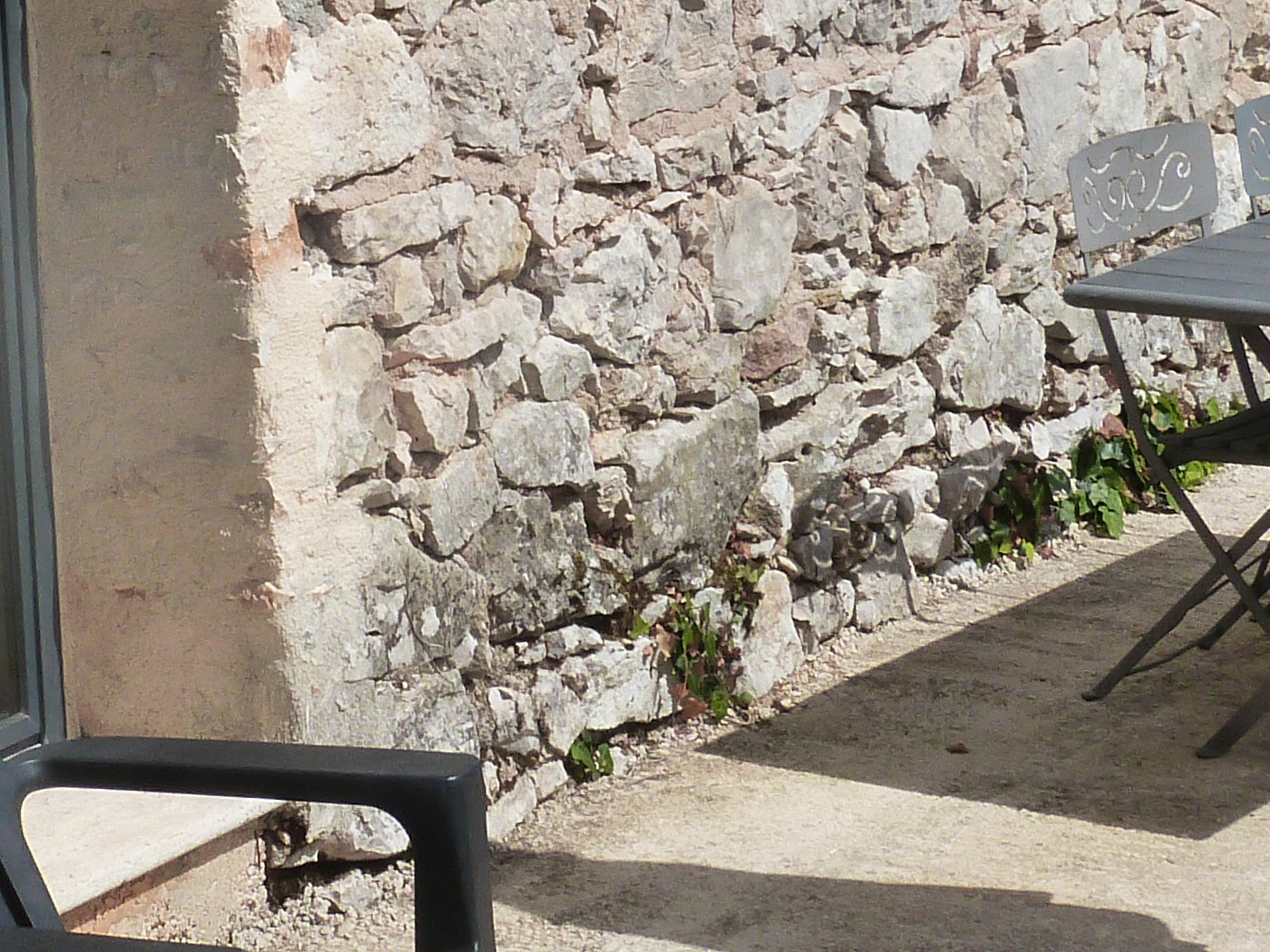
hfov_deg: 16.1
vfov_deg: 12.1
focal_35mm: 122
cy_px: 192
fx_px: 4475
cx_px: 475
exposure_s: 1/640
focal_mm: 7.6
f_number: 5.6
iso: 160
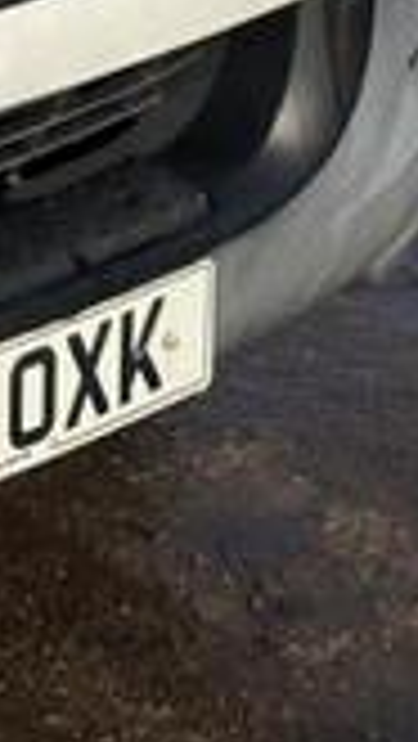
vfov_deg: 12.9
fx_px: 3030
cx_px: -724
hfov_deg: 7.2
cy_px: -526
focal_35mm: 154
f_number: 1.6
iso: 50
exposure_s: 1/3448
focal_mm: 5.96
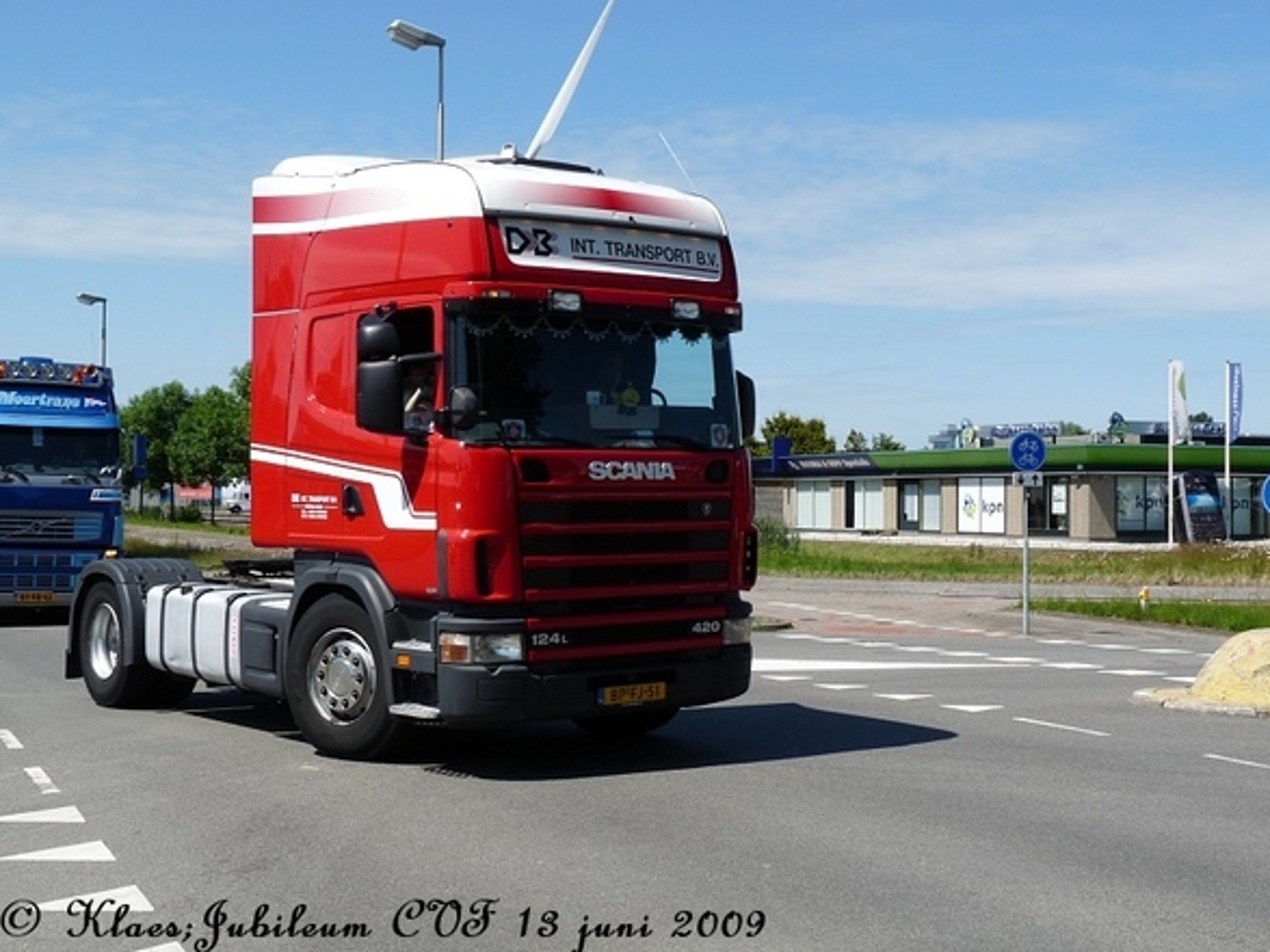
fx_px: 1724
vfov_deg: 30.9
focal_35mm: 47
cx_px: 634
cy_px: 476
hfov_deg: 40.4
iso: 100
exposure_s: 1/400
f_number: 6.3
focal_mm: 8.2
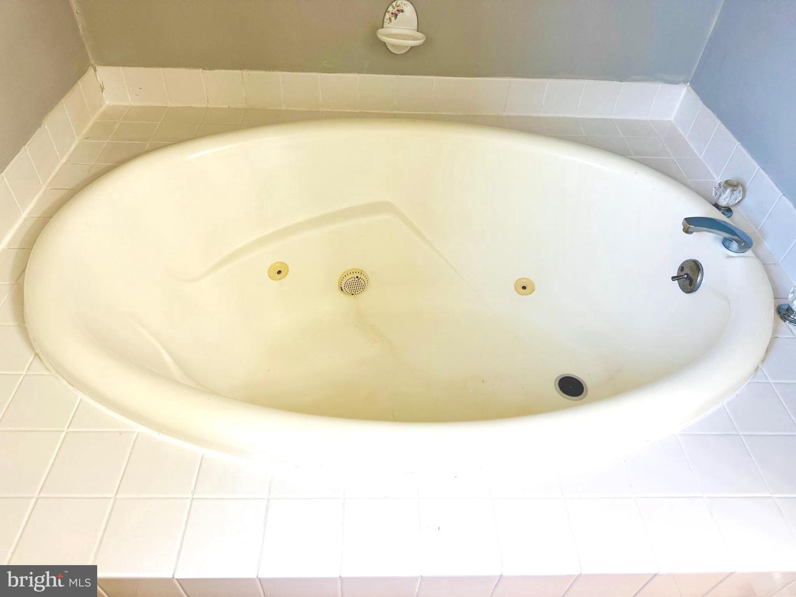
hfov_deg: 71.6
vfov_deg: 56.8
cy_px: 298
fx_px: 552
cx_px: 398
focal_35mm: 24
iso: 160
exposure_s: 1/120
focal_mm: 6.76
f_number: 1.78
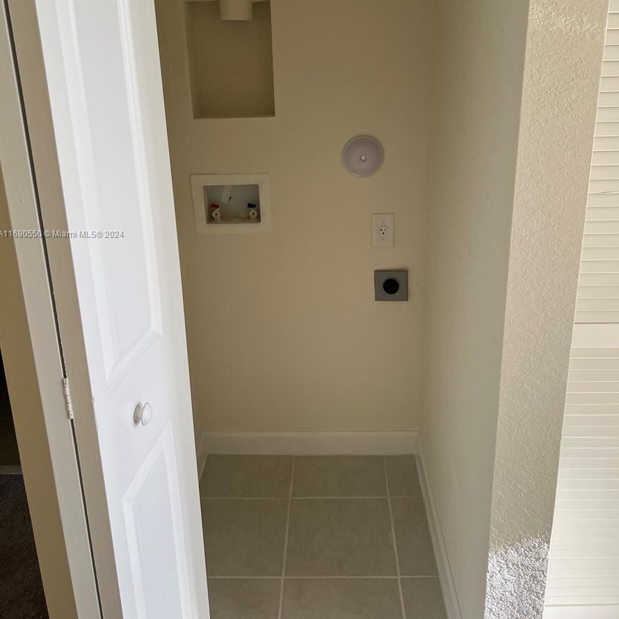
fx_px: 627
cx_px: 309
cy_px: 234
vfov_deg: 52.0
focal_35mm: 31
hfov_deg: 52.5
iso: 64
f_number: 1.5
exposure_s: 1/121
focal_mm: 5.7
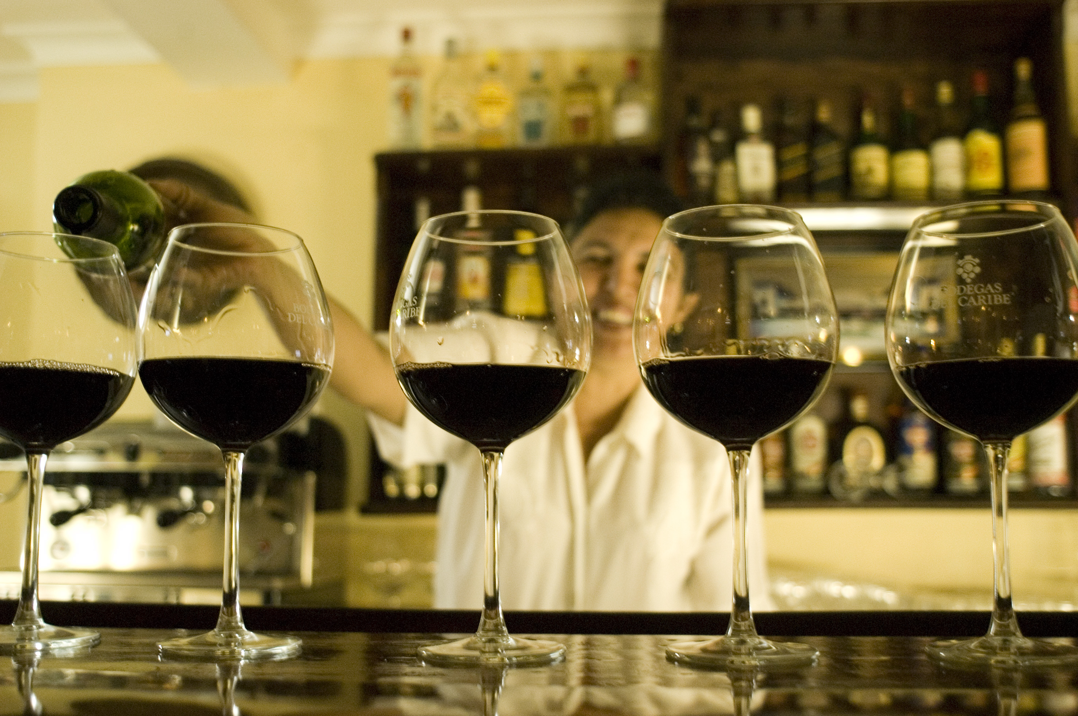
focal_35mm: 36
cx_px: 539
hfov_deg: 53.2
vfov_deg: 36.8
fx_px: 1077
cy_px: 358
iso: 800
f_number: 2.8
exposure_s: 1/8
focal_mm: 24
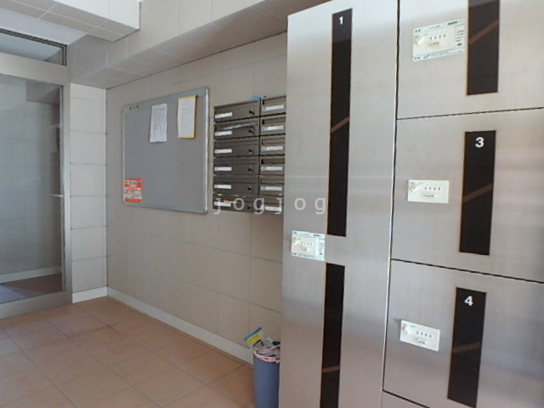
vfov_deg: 63.4
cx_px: 272
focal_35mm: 21
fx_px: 330
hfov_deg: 79.0
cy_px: 204
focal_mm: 3.7
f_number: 3.5
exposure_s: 1/30
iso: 400
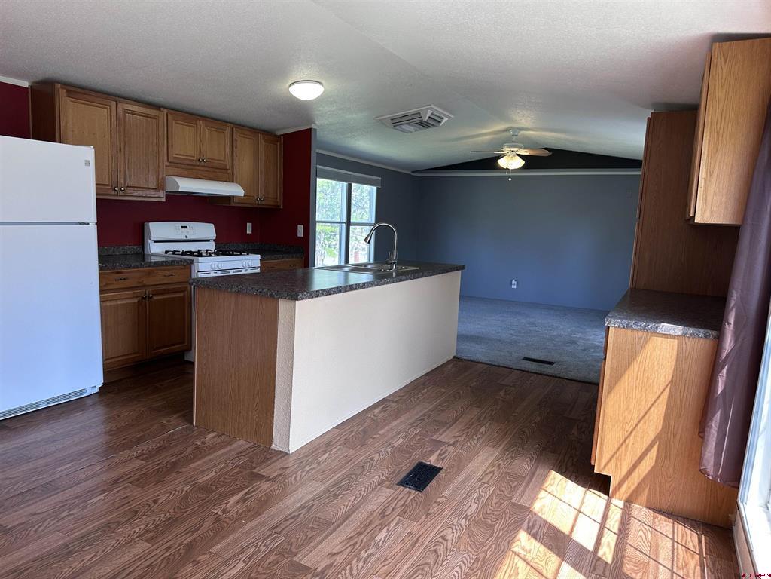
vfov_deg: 56.8
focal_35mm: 24
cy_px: 290
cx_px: 386
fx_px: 535
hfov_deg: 71.6
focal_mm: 6.86
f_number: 1.78
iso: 64
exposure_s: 1/121
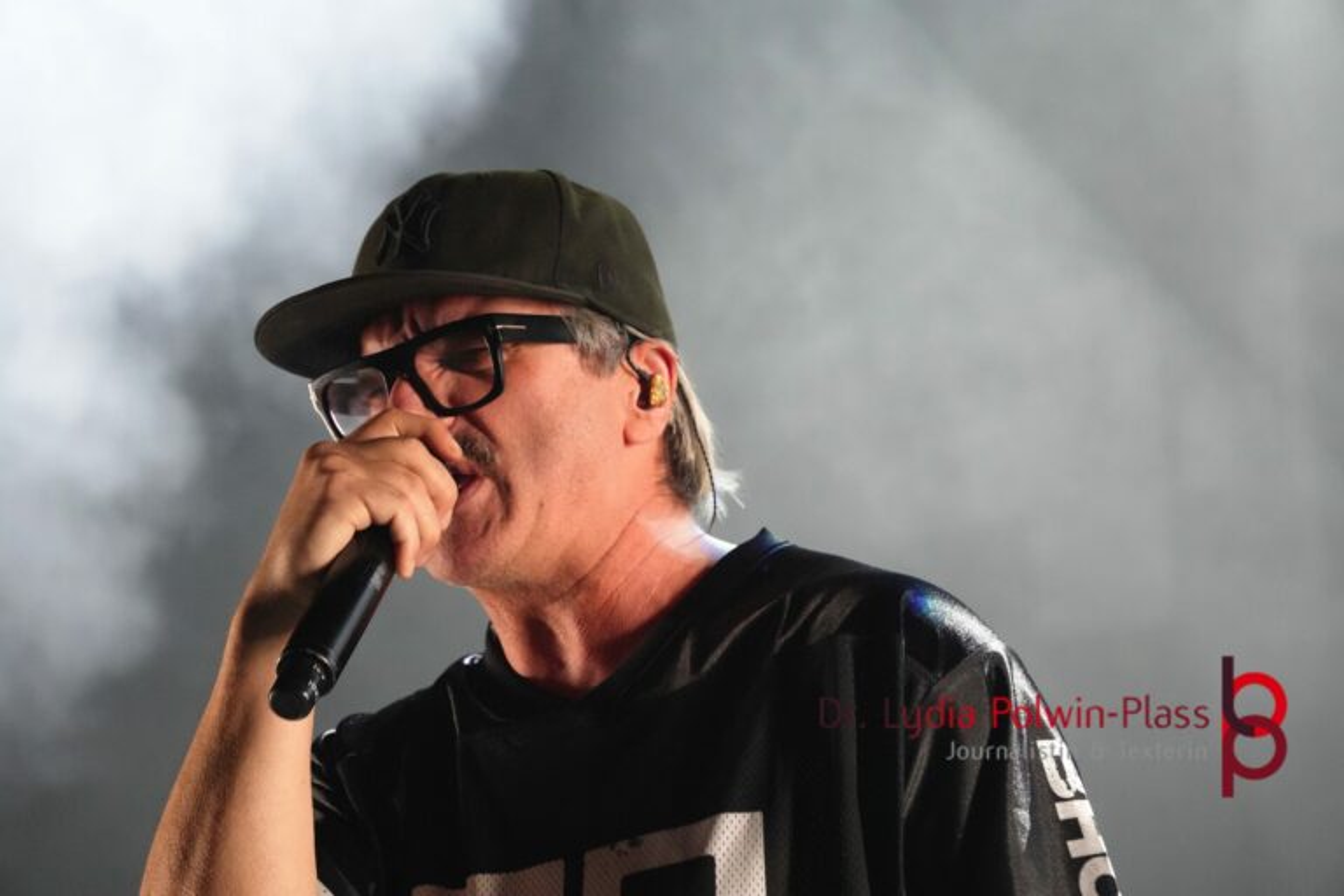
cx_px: 672
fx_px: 4592
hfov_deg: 16.7
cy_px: 448
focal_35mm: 123
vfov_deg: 11.1
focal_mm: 82
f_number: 5
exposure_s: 1/125
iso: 6400
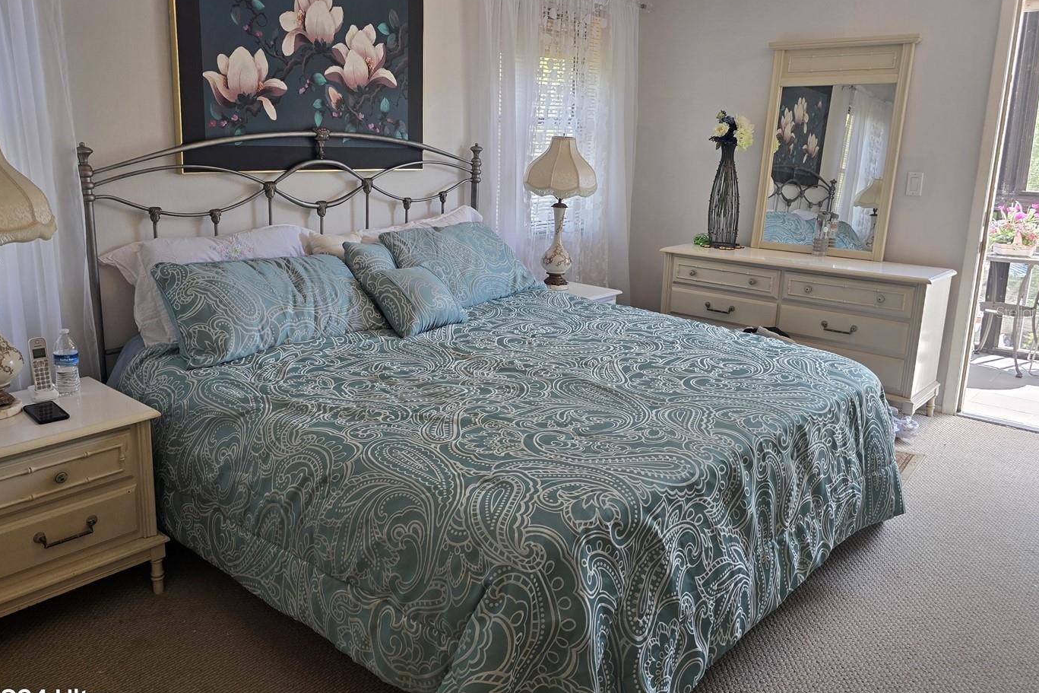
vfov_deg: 46.3
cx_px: 460
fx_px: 808
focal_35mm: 28
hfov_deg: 65.3
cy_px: 312
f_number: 1.7
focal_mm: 6.3
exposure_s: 1/120
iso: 100
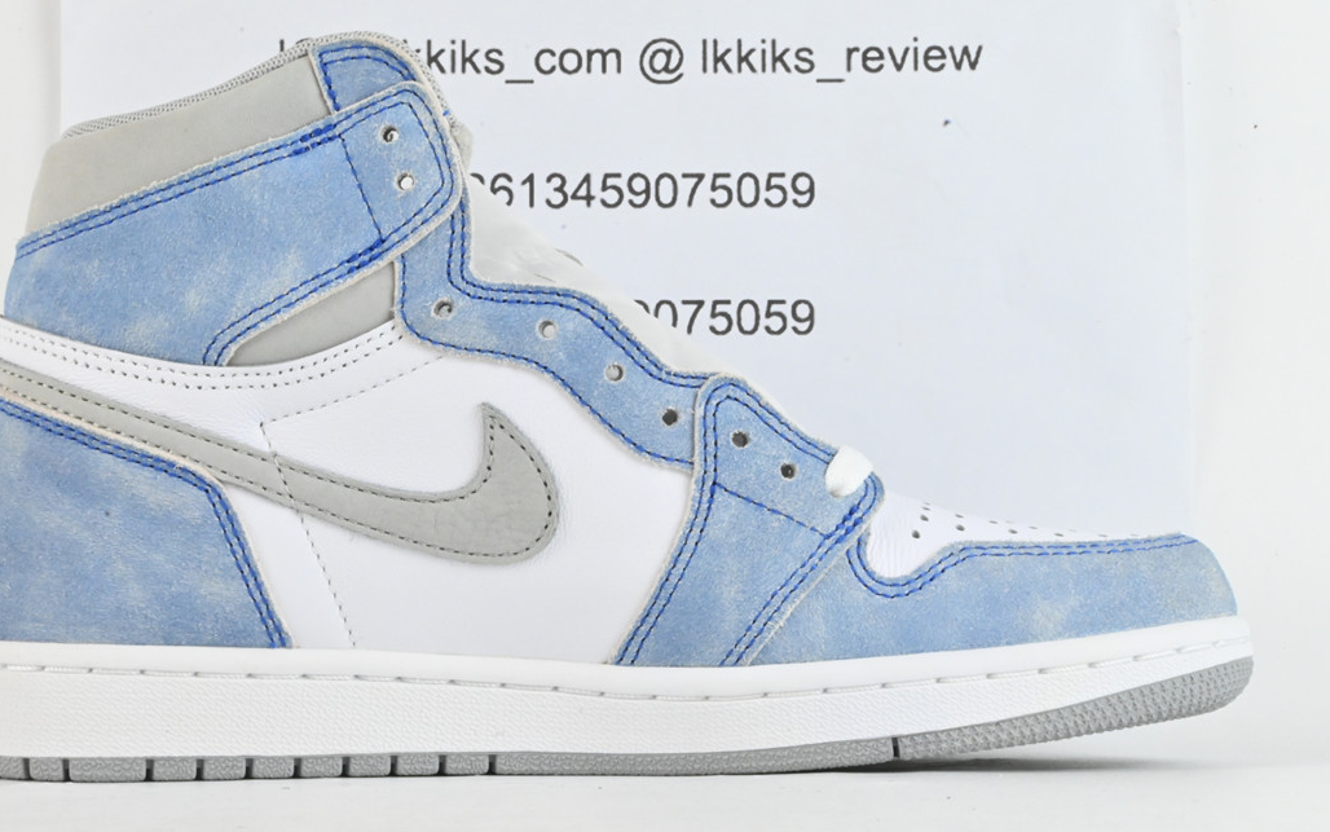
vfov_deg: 18.7
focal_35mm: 70
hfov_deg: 29.5
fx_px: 2523
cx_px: 627
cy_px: 423
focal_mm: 39
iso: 1600
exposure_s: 1/10
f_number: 36
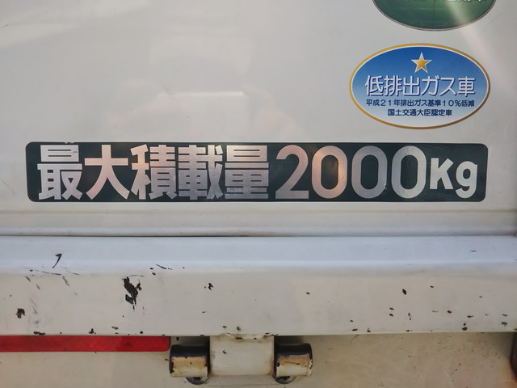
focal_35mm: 30
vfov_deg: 46.8
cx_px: 258
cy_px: 194
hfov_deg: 60.0
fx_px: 448
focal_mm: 4
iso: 20
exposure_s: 1/405
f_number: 2.2
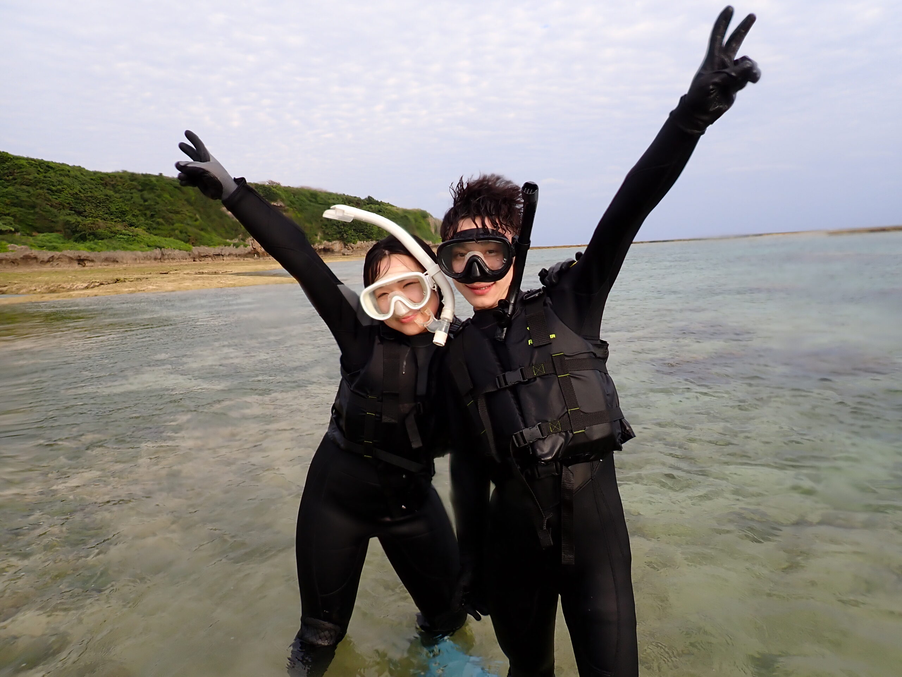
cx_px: 451
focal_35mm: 25
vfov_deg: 54.9
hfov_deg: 69.4
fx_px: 651
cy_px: 338
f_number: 2.8
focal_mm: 4.5
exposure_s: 1/800
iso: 100
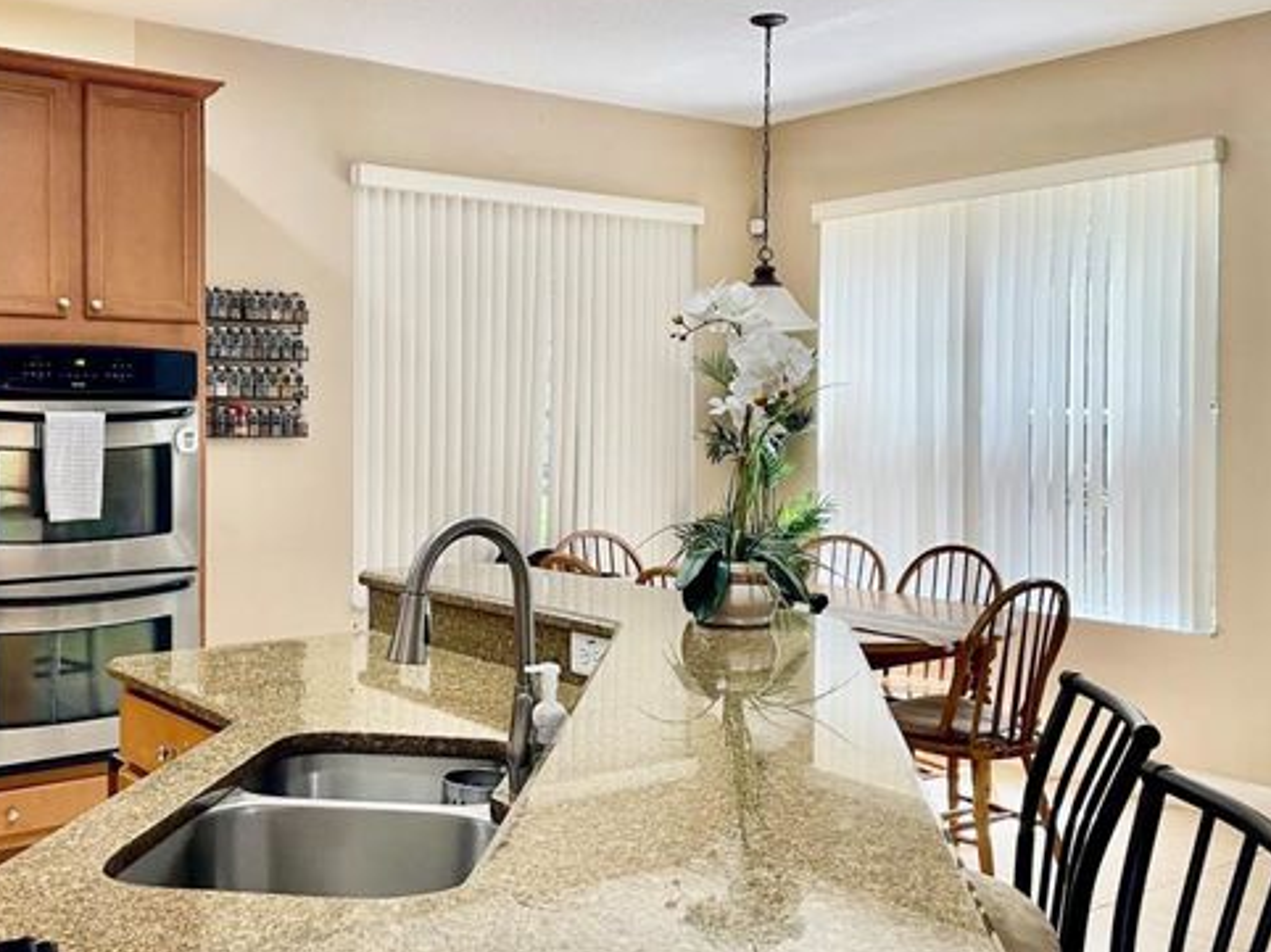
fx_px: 1395
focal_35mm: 38
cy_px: 446
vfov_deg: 37.7
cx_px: 516
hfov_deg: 48.7
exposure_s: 1/60
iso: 80
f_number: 1.6
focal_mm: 4.2
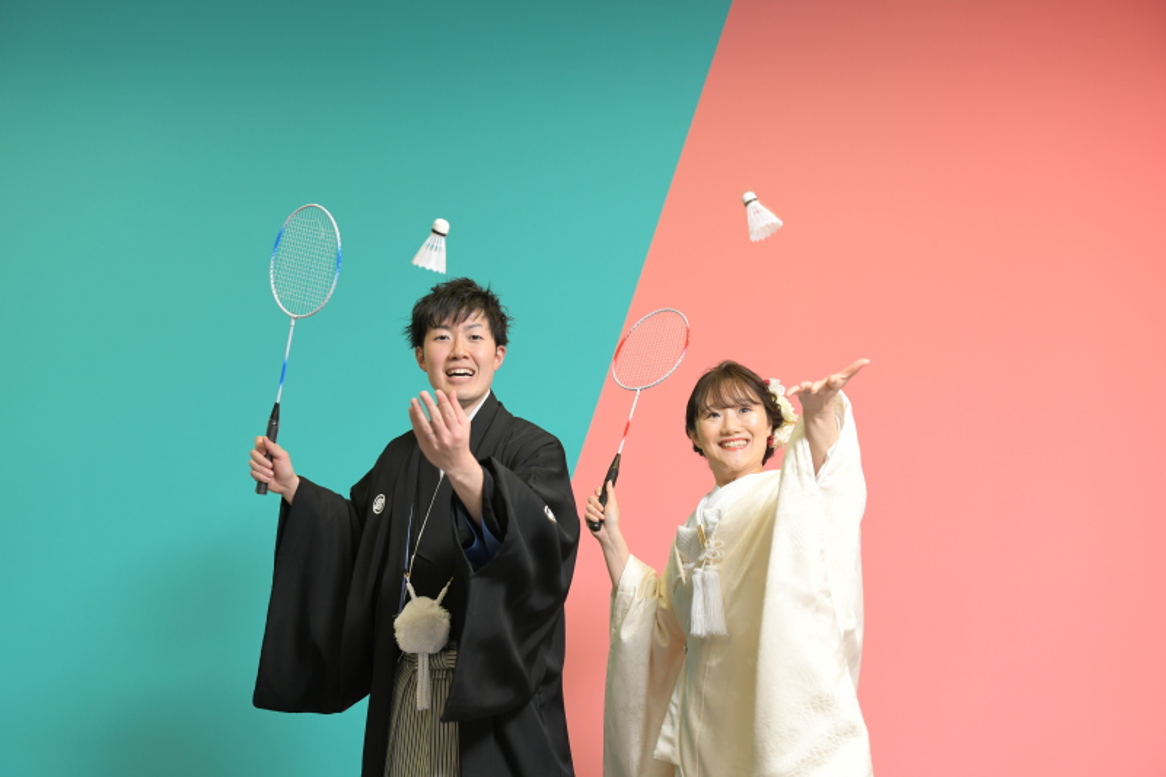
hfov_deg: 41.1
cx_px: 583
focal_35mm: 48
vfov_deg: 28.1
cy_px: 388
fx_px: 1554
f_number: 4.5
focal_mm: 48
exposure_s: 1/125
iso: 800
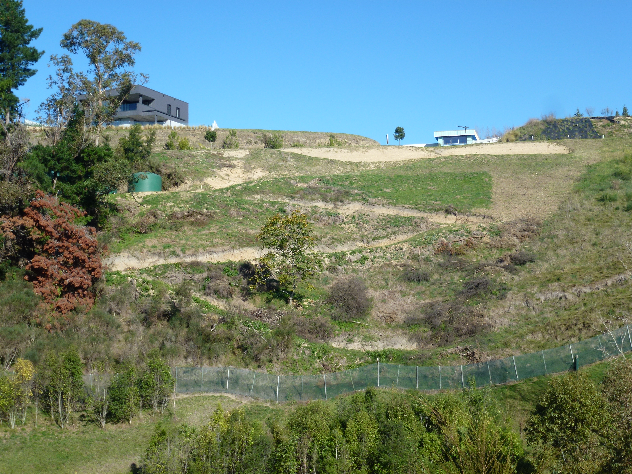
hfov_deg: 33.8
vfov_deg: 25.7
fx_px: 1041
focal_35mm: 57
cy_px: 237
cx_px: 316
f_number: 4.4
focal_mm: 10.1
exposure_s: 1/640
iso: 100
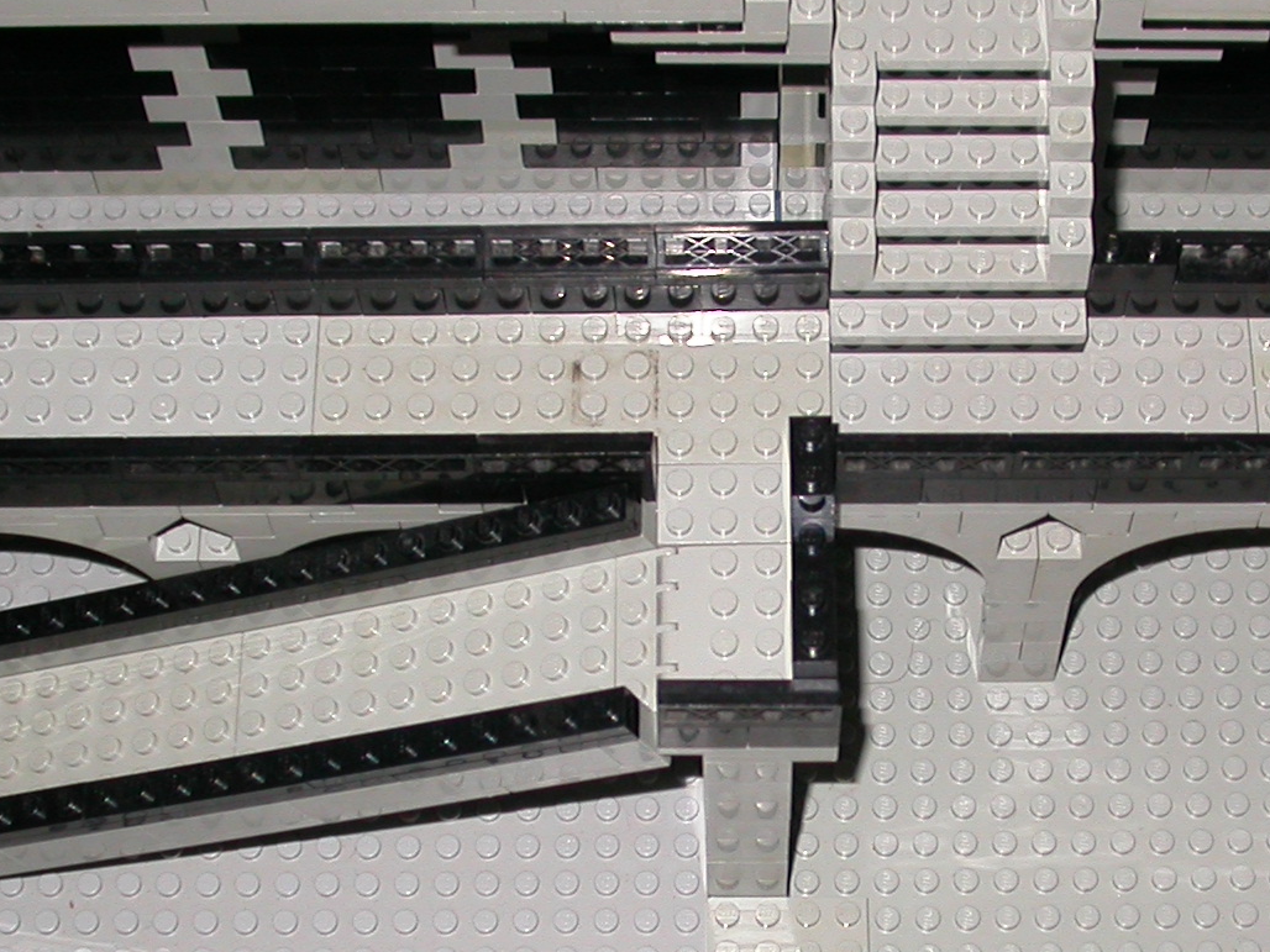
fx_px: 3082
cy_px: 601
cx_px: 849
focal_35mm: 84
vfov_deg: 17.5
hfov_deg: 23.2
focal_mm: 7.85
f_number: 2.6
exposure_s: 1/60
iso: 100
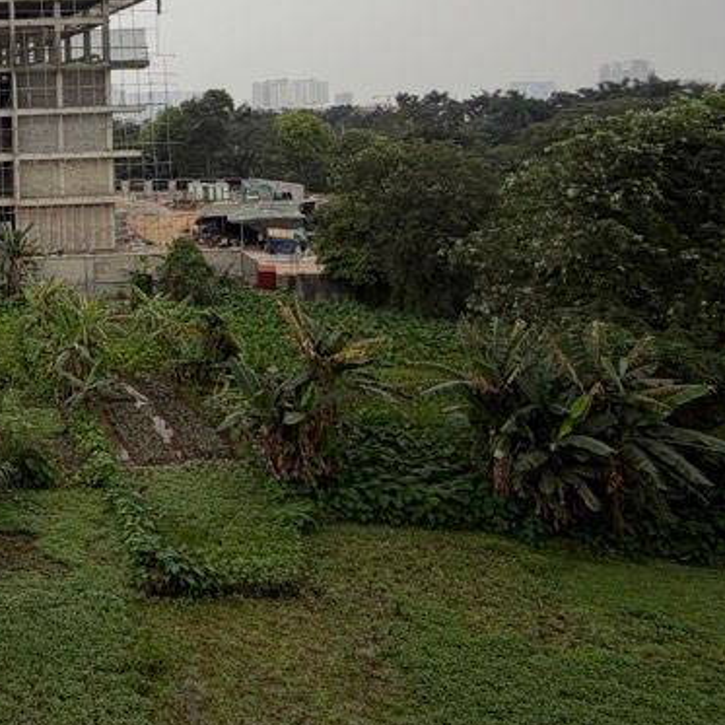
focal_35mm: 34
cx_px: -154
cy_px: 146
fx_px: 806
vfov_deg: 46.0
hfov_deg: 36.7
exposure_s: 1/1189
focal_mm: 2.22
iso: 20
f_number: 2.2
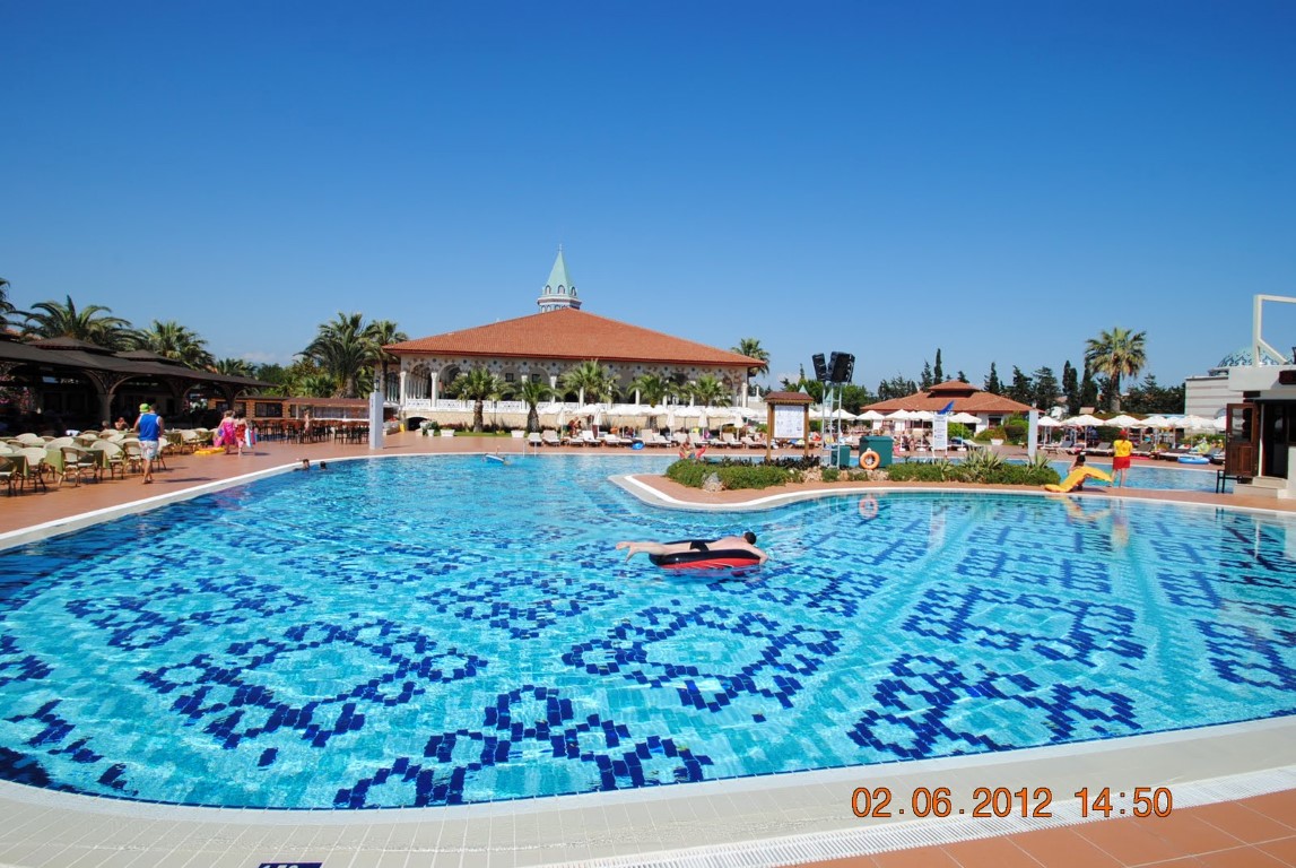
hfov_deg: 92.4
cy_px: 434
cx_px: 648
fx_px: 622
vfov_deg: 69.8
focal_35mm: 17
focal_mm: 11.5
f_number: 9
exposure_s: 1/320
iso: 100
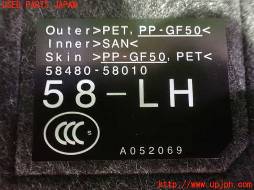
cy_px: 95
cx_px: 127
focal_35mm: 30
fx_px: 220
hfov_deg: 60.0
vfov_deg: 46.8
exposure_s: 1/10
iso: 1600
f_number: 2.3
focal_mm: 5.4
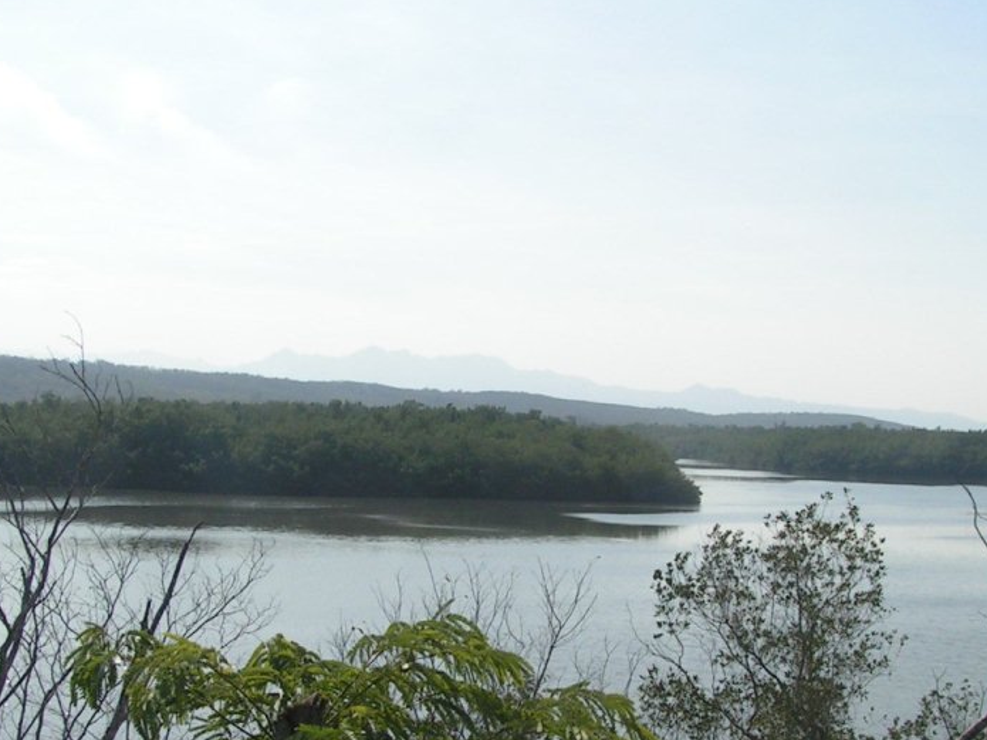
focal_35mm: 63
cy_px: 493
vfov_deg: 23.2
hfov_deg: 30.7
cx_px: 457
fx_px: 1796
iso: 50
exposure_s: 1/1000
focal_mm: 5.8
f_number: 5.6
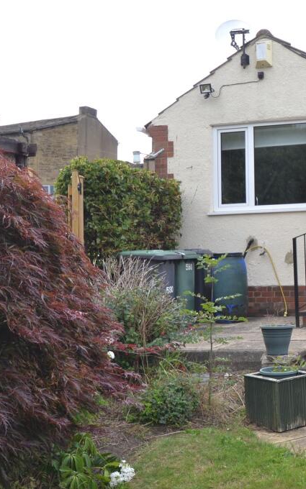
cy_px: 244
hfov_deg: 27.4
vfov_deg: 45.5
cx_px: 318
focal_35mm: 44
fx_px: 584
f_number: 5.6
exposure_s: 1/160
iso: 100
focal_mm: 19
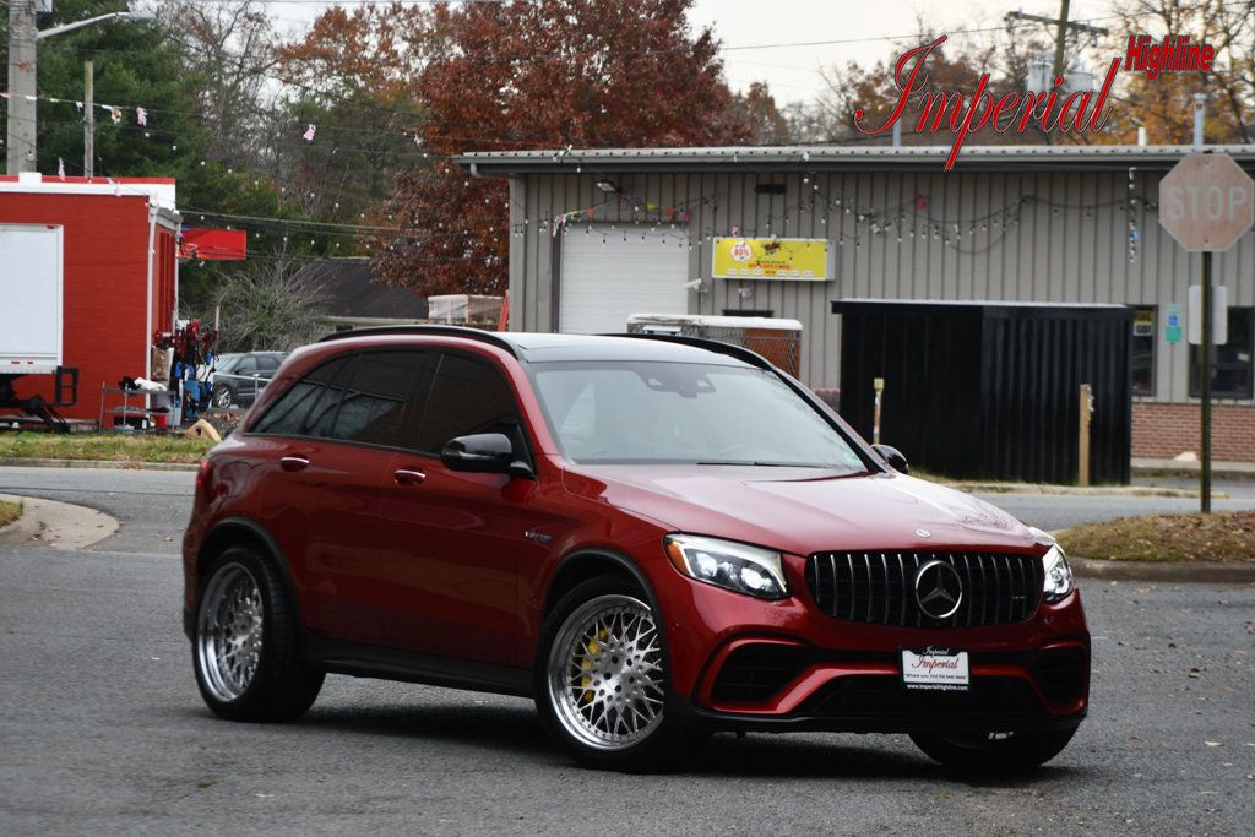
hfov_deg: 14.0
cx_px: 628
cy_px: 418
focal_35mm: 147
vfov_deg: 9.3
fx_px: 5125
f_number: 5.6
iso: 220
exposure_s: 1/250
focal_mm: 98
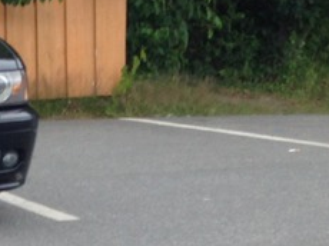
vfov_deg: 9.9
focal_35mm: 147
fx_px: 1396
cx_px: -322
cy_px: 293
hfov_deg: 12.0
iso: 50
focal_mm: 4.12
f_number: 2.4
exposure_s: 1/165
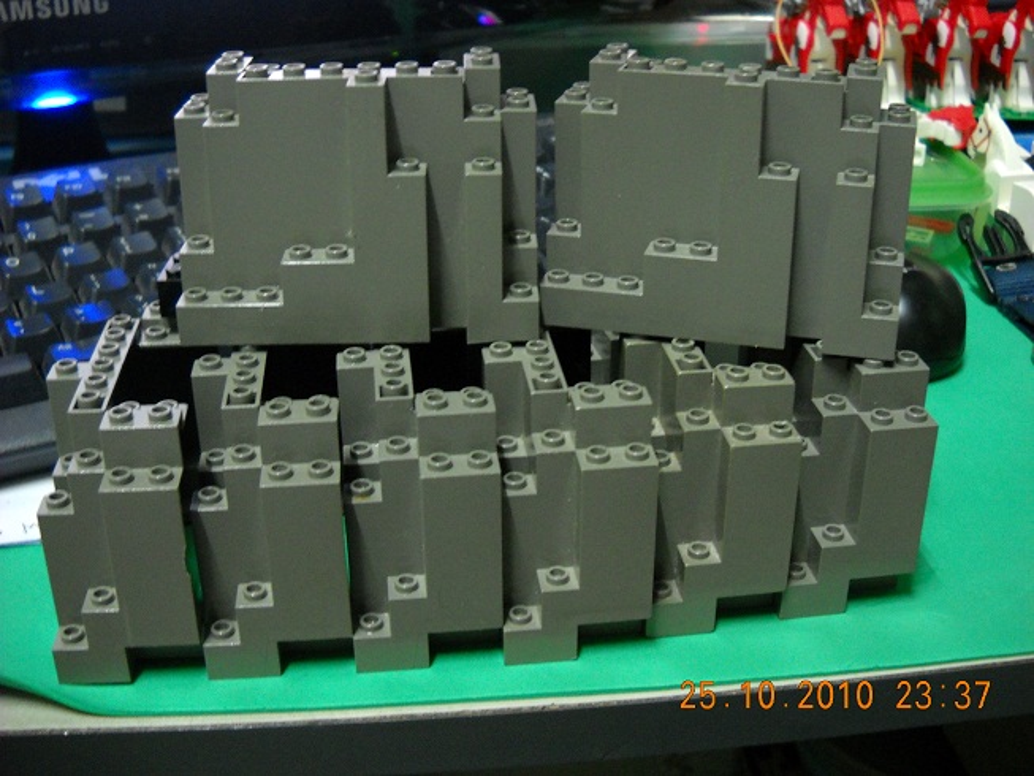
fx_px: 1225
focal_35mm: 41
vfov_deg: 35.1
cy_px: 388
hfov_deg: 45.8
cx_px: 517
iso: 400
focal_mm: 6.72
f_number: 3.1
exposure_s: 1/3
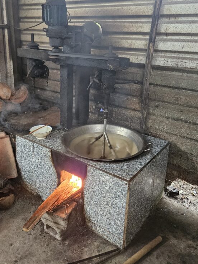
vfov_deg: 56.4
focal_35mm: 32
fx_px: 244
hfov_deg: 44.0
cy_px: 106
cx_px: 80
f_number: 1.8
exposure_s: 1/33
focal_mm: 5.4
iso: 640
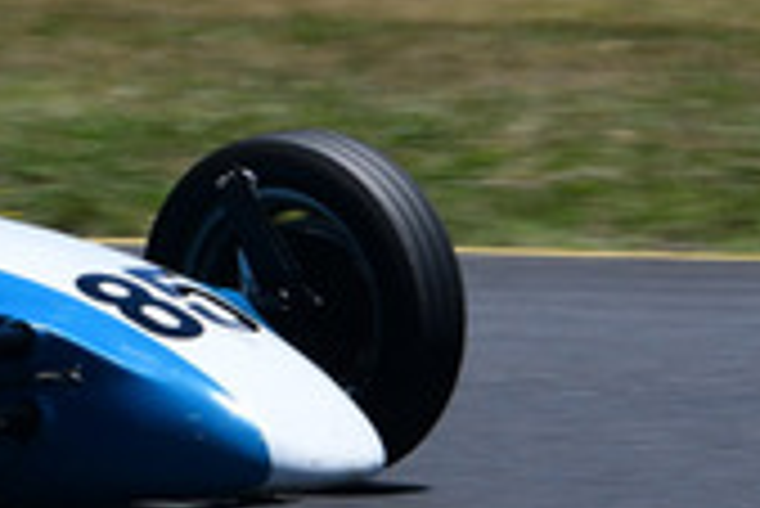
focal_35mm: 853
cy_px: -333
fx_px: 18023
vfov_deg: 1.6
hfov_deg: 2.4
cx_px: -49
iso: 160
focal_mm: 120
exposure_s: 1/320
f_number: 11
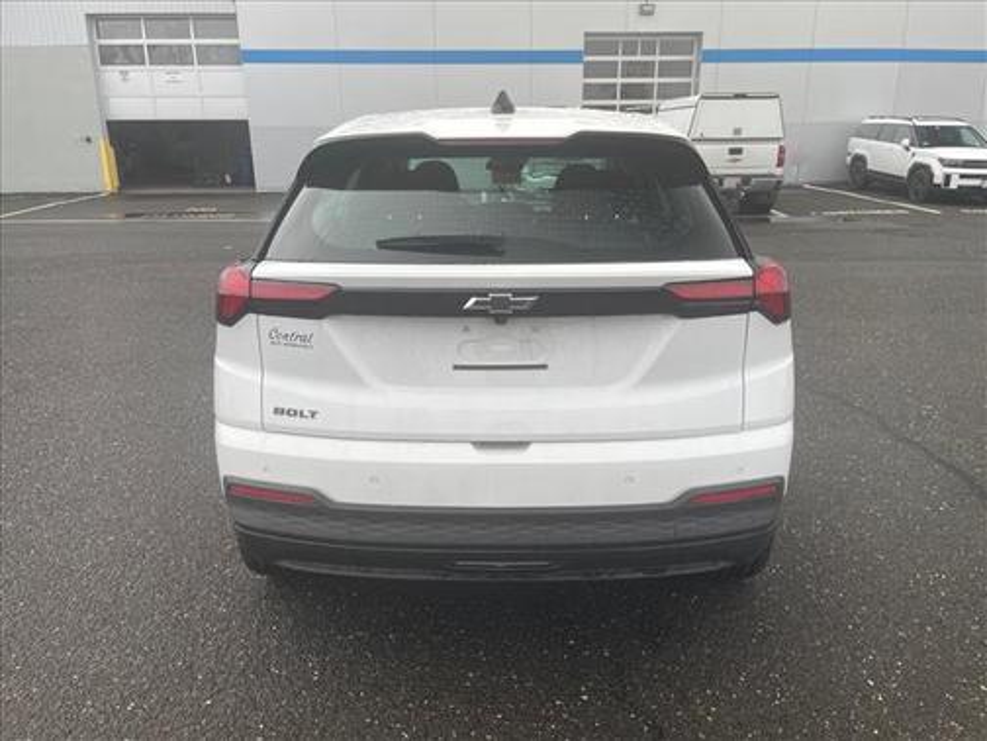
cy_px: 370
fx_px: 741
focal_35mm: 26
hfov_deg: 67.3
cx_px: 494
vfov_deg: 53.1
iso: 32
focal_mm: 4.2
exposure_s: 1/232
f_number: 1.6
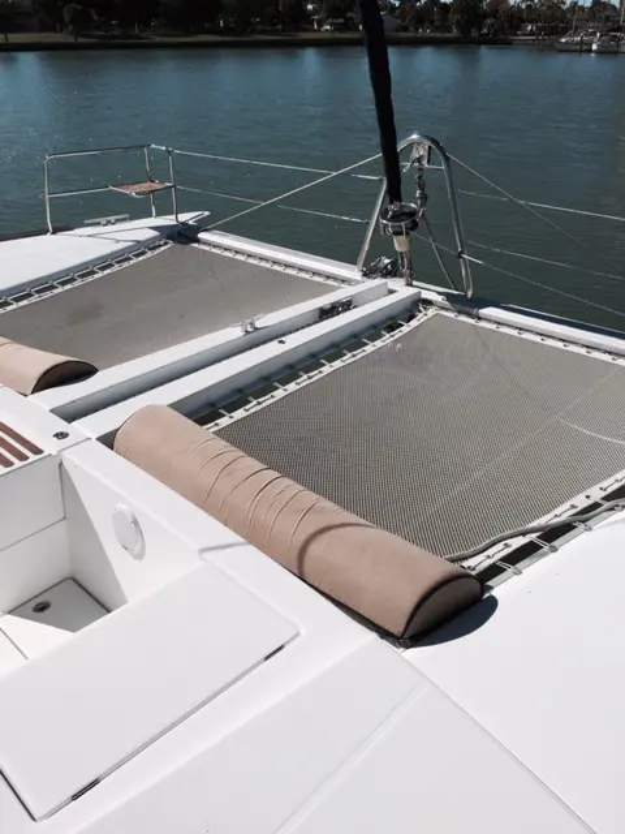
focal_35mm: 29
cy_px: 417
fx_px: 698
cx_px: 312
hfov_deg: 48.2
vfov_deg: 61.7
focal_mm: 4.15
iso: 32
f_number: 2.2
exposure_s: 1/5650
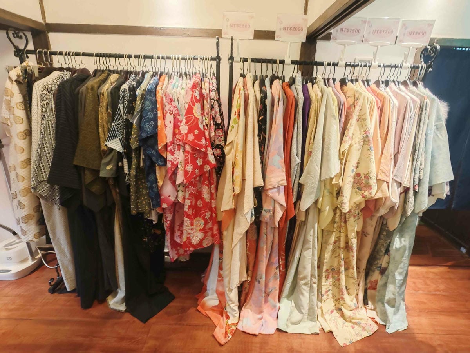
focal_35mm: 17
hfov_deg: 91.0
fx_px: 231
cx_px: 235
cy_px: 176
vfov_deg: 74.7
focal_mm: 2.03
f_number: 1.8
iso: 640
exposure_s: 1/24
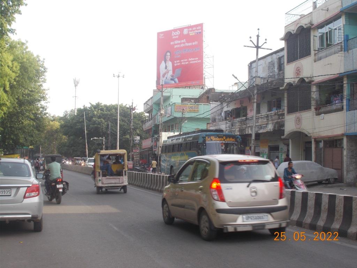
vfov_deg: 22.3
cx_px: 178
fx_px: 681
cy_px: 134
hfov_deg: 29.4
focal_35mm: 66
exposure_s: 1/80
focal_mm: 11.8
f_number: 5.3
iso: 80
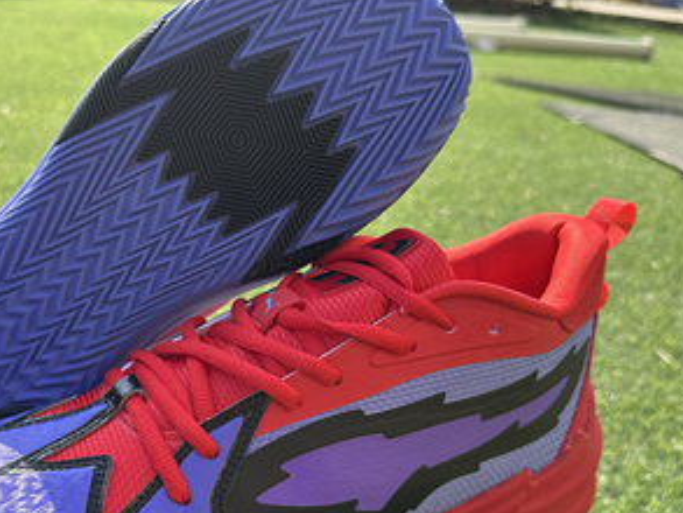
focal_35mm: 41
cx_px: 198
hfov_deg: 44.7
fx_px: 809
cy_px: 360
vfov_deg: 34.7
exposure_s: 1/1473
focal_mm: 6.86
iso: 80
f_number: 1.78
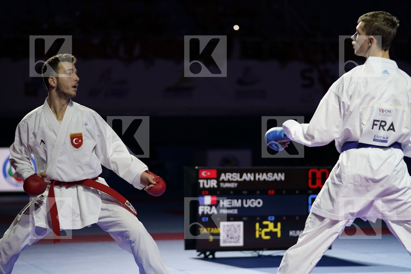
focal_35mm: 125
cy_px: 137
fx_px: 1427
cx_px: 206
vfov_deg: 11.0
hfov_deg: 16.4
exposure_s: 1/1000
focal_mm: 125
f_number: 2.8
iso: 1600
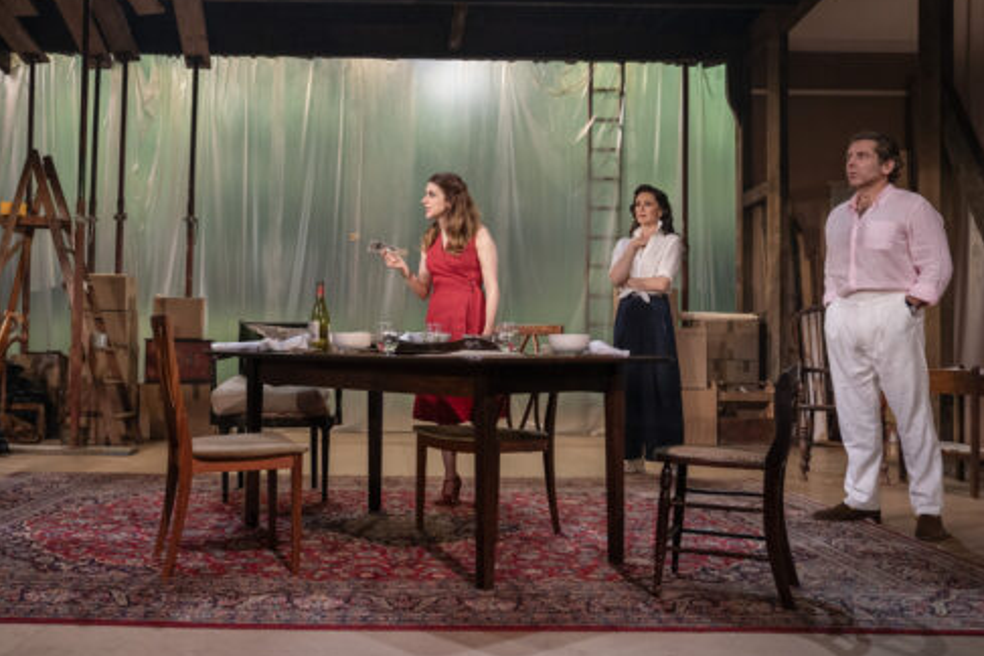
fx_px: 1011
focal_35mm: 37
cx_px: 395
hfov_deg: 51.6
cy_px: 294
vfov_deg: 35.9
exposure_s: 1/400
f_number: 3.5
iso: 2500
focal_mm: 30
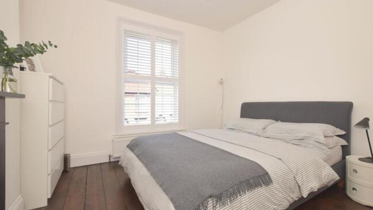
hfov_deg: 99.4
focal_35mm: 16
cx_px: 188
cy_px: 106
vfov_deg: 67.1
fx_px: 158
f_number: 7.1
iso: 500
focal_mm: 10
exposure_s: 1/200
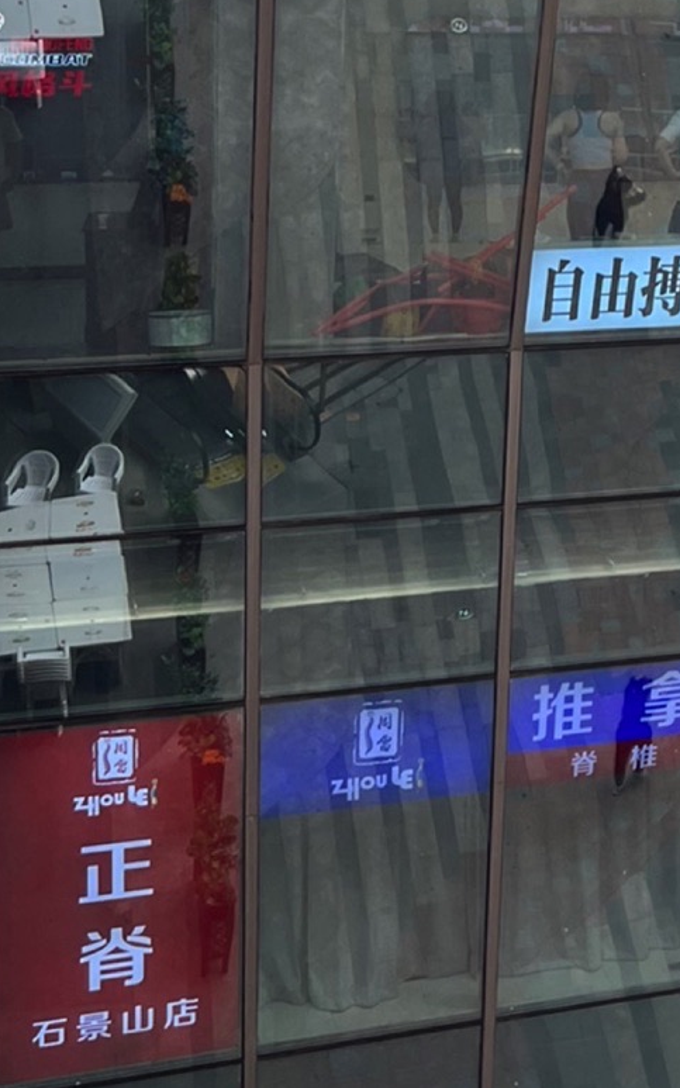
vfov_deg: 27.4
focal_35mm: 73
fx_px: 2165
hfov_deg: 16.8
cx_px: 893
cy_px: 160
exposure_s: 1/628
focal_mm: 5.7
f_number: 1.5
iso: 50
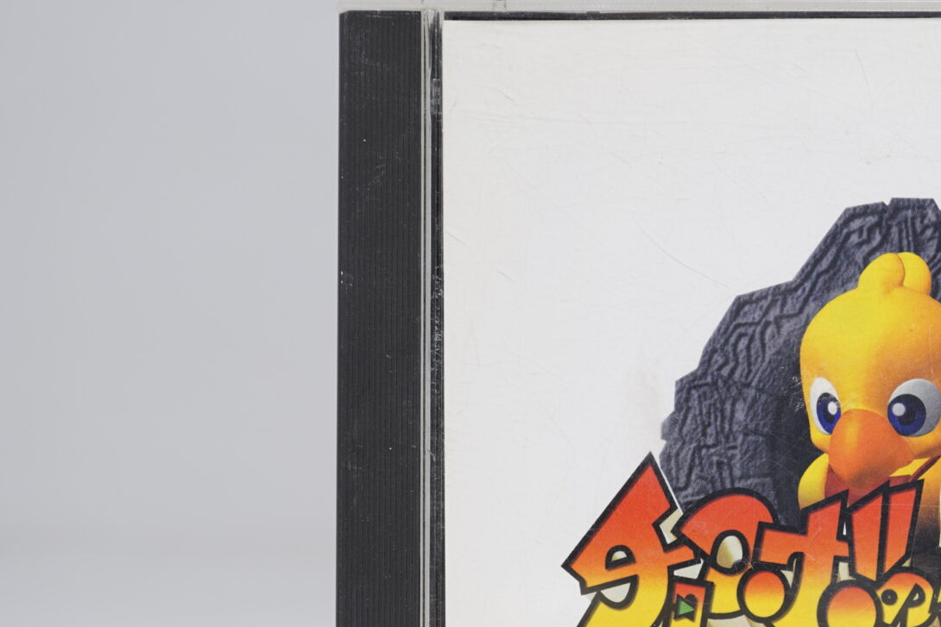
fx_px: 2823
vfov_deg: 12.7
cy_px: 452
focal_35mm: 108
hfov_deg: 18.6
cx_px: 822
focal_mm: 46
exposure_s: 1/6
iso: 100
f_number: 5.6
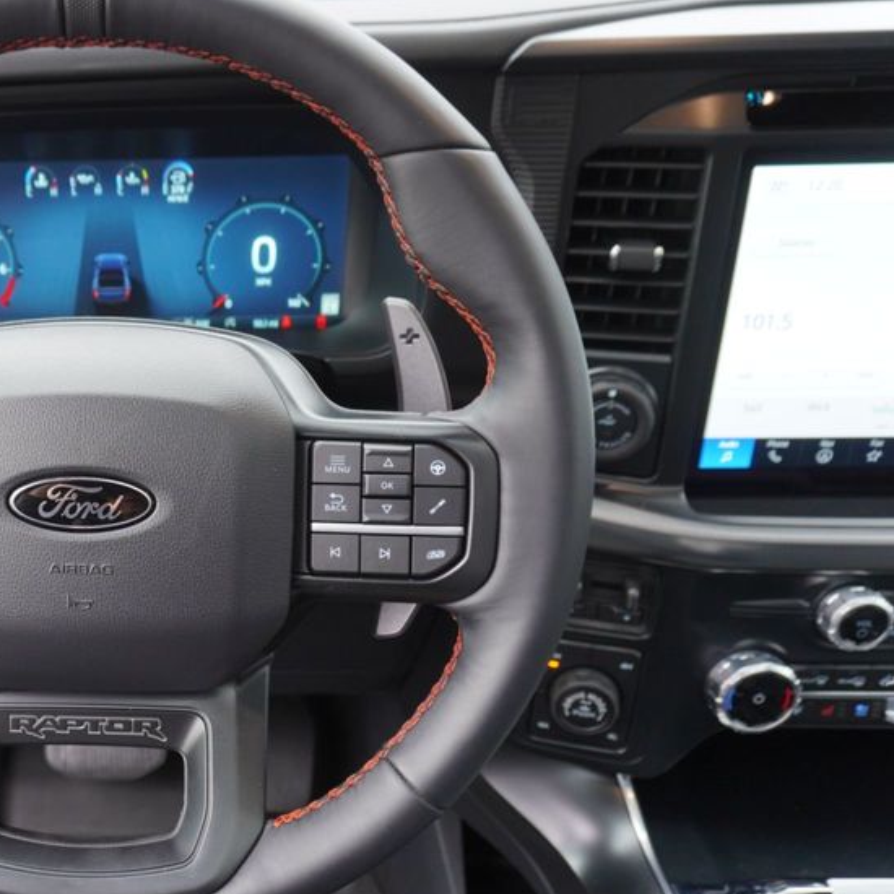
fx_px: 1110
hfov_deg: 40.6
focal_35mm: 38
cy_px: 473
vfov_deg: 43.8
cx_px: 93
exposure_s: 1/60
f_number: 4
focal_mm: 16
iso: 400
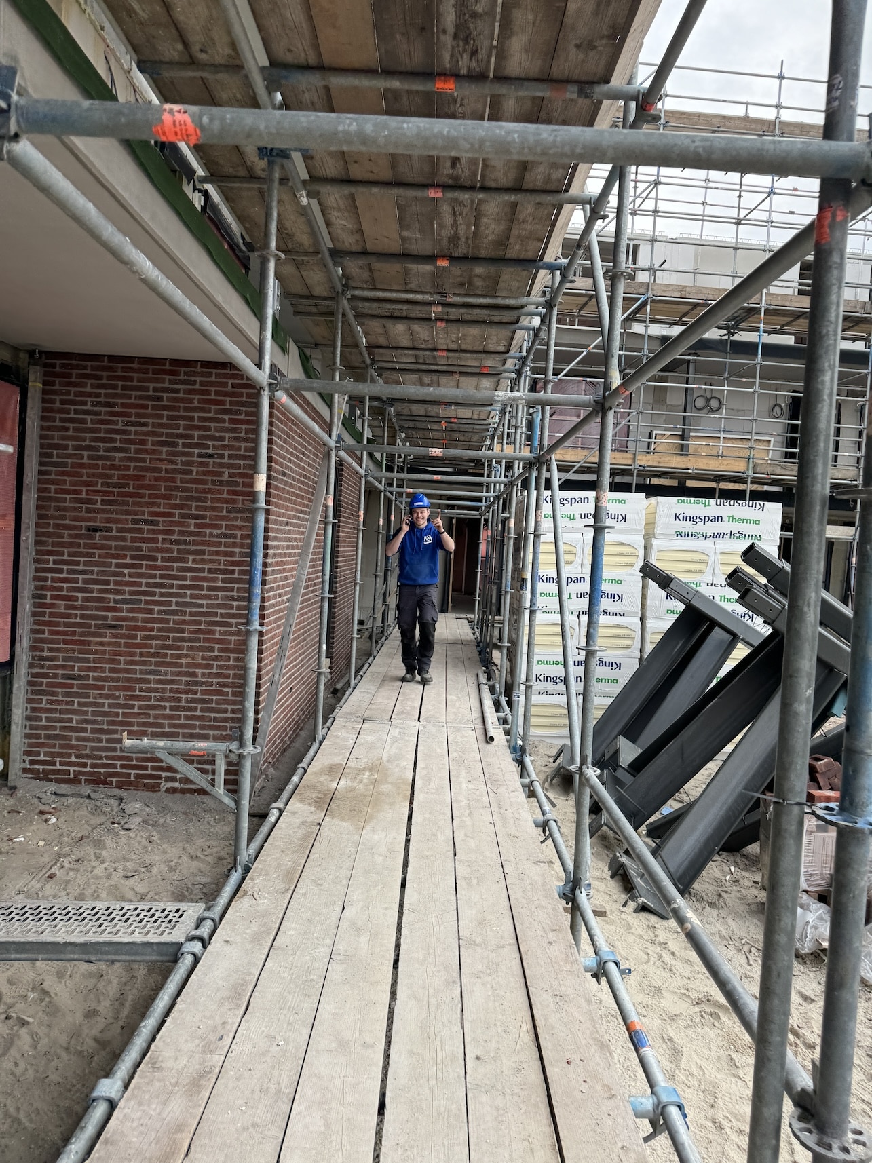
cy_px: 582
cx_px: 436
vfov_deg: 71.6
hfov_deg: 56.8
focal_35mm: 24
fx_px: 806
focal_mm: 6.86
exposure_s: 1/621
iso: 80
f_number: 1.78
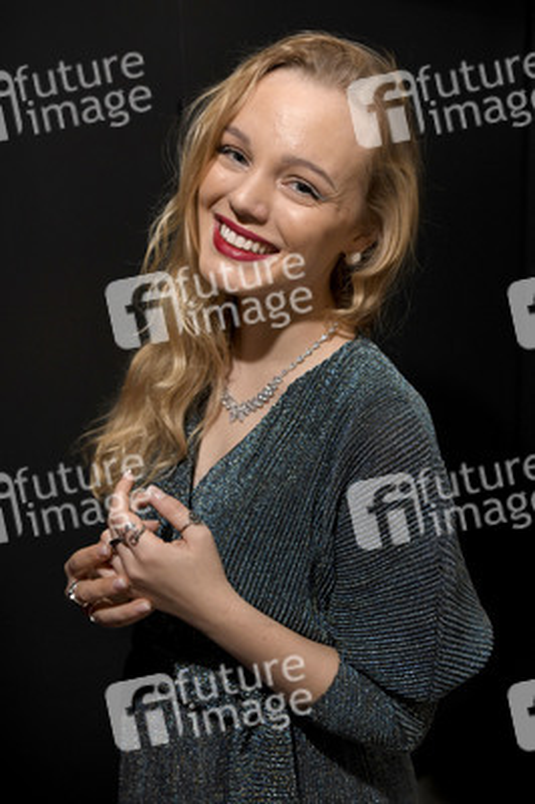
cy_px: 402
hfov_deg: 38.8
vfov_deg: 55.8
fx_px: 759
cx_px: 268
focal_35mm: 34
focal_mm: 34
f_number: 3.5
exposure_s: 1/320
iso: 800
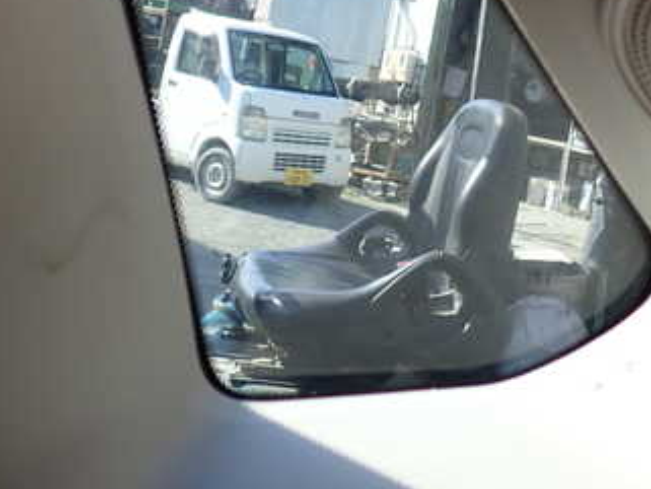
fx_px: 1054
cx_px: 487
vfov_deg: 25.7
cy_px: 101
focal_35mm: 56
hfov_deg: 33.7
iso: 100
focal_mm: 5.4
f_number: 2.3
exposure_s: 1/160
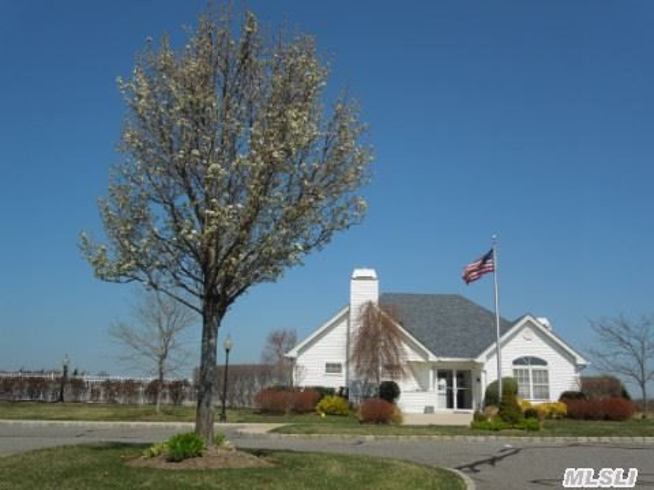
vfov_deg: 45.4
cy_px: 245
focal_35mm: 31
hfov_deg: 58.4
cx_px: 327
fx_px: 586
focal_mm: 5.6
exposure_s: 1/500
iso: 100
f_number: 7.2
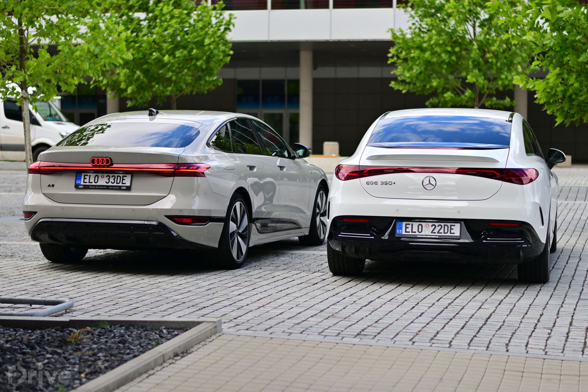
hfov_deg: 27.0
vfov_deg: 18.2
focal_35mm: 75
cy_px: 196
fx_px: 1225
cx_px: 294
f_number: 1.8
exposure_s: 1/2500
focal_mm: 50
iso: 100
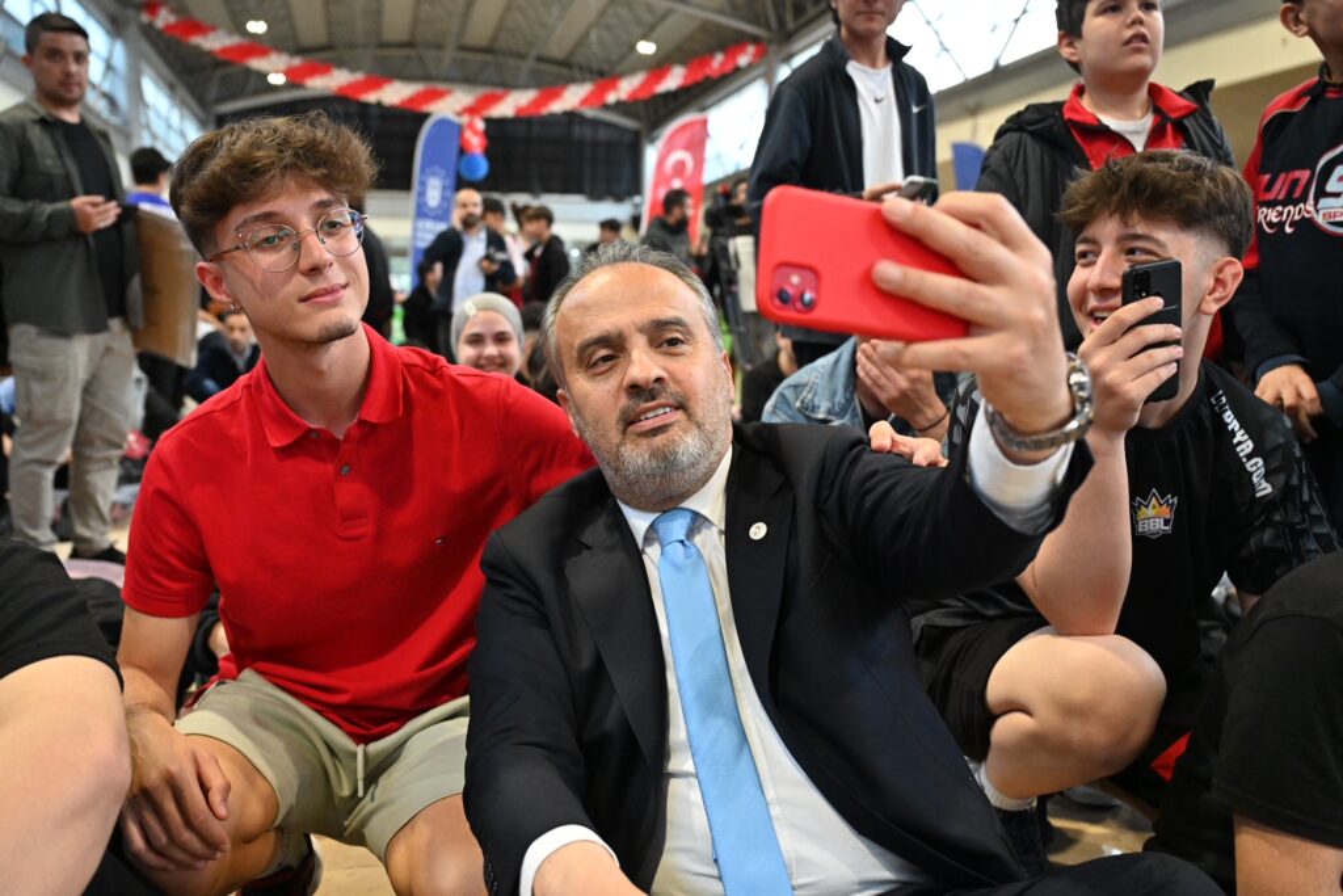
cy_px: 448
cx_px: 672
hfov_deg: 55.8
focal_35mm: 34
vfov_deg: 38.9
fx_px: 1268
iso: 4000
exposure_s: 1/160
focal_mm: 34
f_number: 4
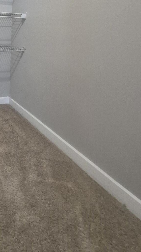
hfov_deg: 36.5
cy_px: 29
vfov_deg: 58.8
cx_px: -6
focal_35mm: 28
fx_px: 186
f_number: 2.2
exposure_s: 1/60
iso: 640
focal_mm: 1.74
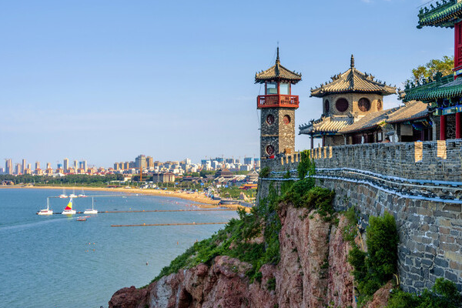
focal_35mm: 56
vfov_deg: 23.9
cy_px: 75
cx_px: 337
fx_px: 719
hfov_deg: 35.0
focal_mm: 28
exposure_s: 1/125
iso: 100
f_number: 9
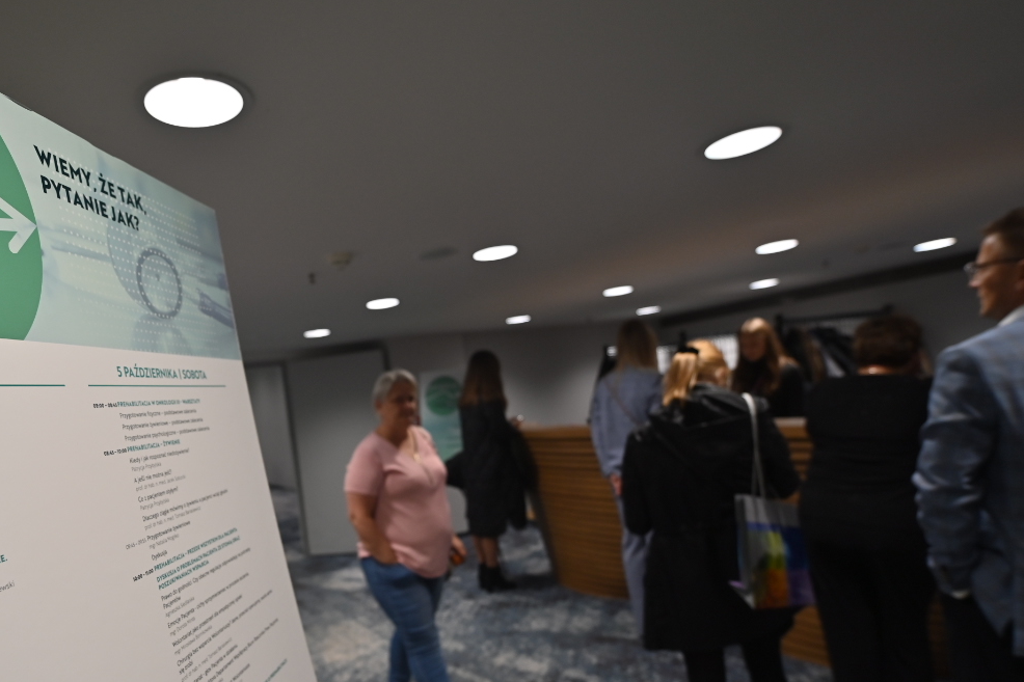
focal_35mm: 23
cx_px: 366
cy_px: 446
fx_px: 654
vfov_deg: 54.1
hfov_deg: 74.4
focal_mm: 14
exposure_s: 1/200
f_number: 2.8
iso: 220
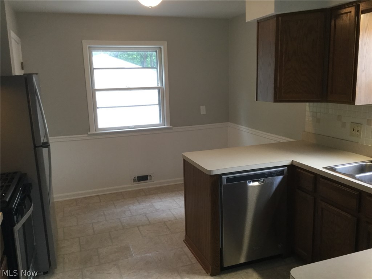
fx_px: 333
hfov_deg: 58.4
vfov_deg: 45.4
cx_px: 186
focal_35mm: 31
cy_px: 140
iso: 64
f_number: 2.4
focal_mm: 3.3
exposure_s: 1/30
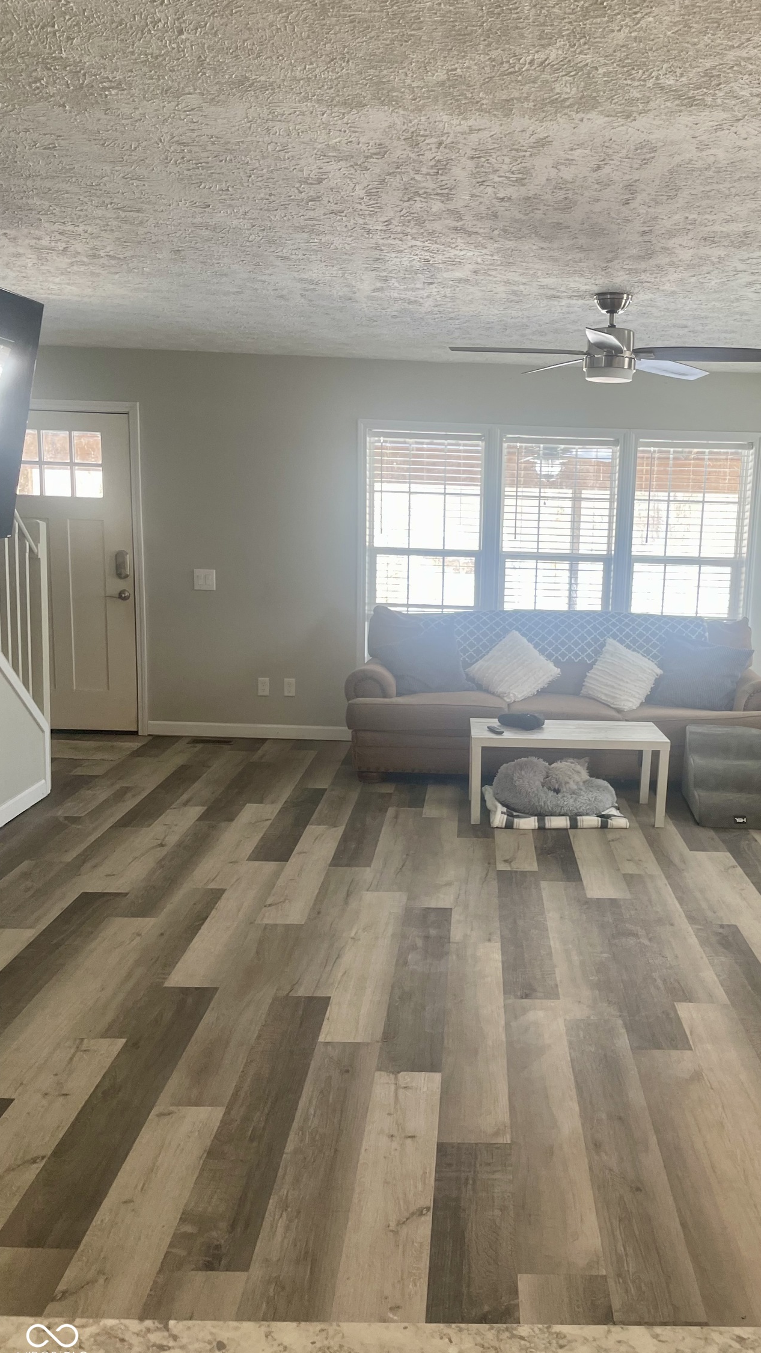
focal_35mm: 29
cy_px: 685
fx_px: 1040
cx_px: 518
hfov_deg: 39.6
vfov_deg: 66.1
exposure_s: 1/120
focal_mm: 4.2
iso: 80
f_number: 1.6
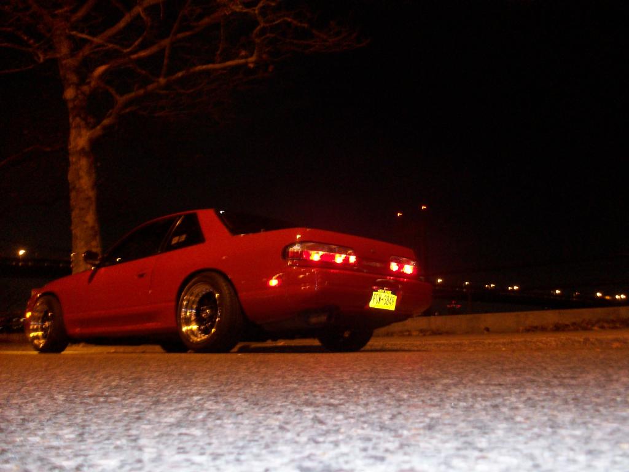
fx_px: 618
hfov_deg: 54.0
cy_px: 236
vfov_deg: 41.8
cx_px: 314
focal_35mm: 34
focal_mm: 5.7
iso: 160
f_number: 2.8
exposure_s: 1/2
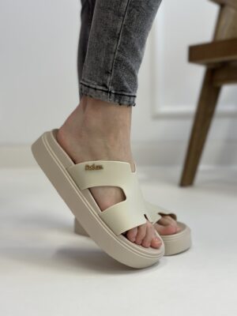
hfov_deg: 30.3
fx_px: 438
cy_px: 158
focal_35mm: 48
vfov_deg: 39.7
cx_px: 118
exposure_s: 1/117
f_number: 1.78
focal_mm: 6.86
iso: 125
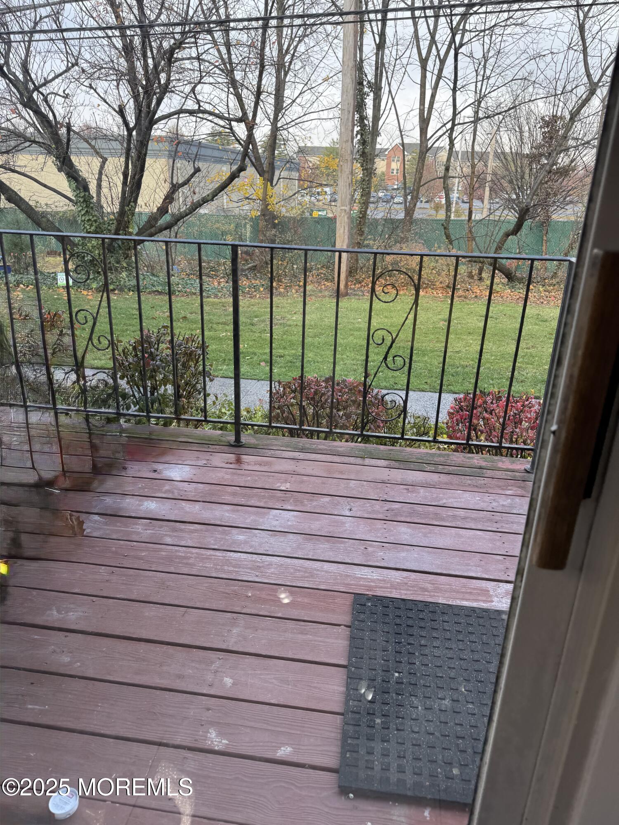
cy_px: 412
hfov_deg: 56.8
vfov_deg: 71.6
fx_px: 572
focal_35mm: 24
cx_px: 310
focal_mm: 6.76
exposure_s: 1/277
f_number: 1.78
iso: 80
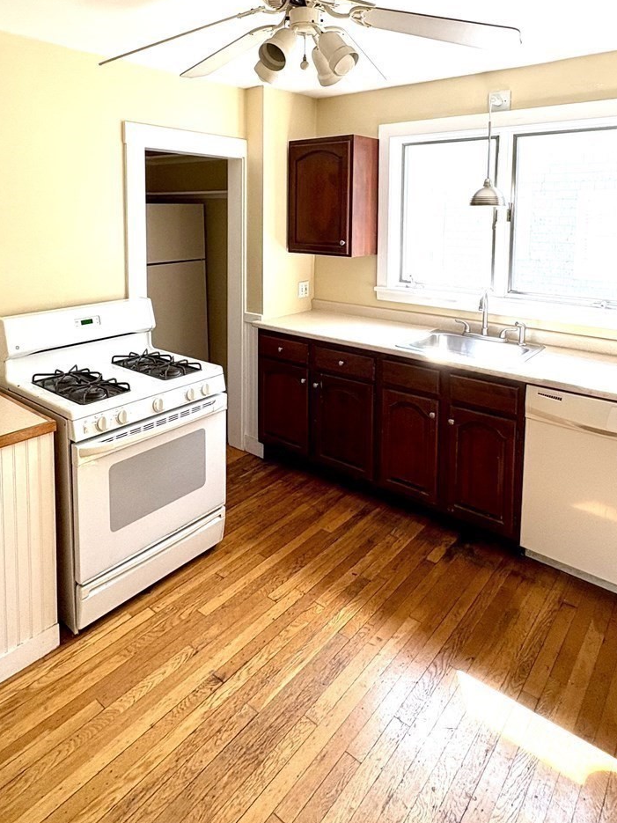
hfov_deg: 58.8
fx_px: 547
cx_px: 292
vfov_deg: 71.2
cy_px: 259
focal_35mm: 23
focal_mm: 2.22
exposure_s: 1/105
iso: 80
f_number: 2.2
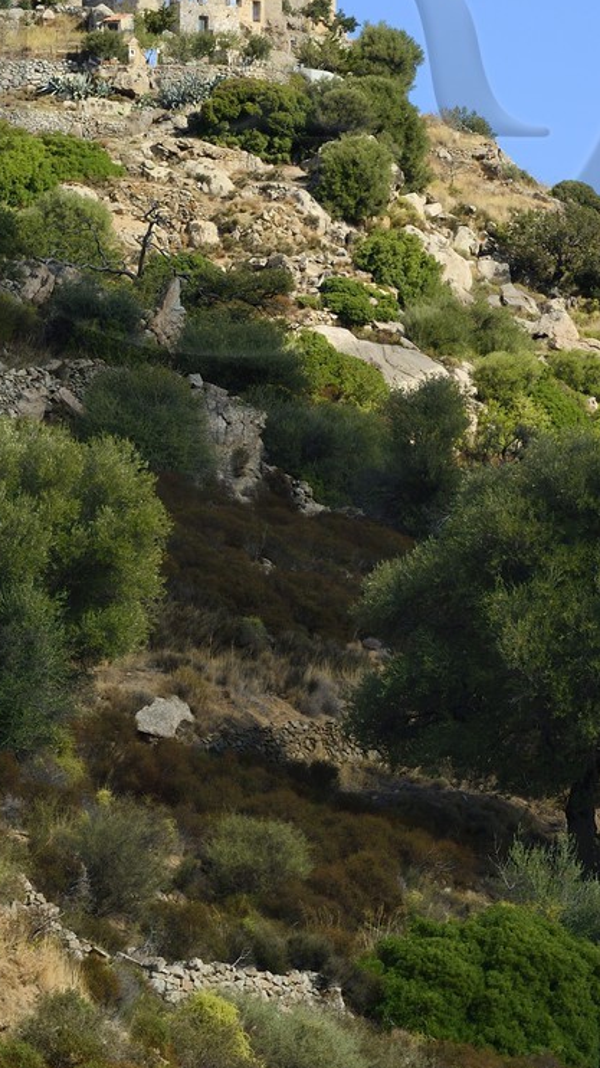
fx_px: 4472
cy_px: -39
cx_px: 238
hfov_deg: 7.7
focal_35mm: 158
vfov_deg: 13.4
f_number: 13
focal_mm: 70
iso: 200
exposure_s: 1/250
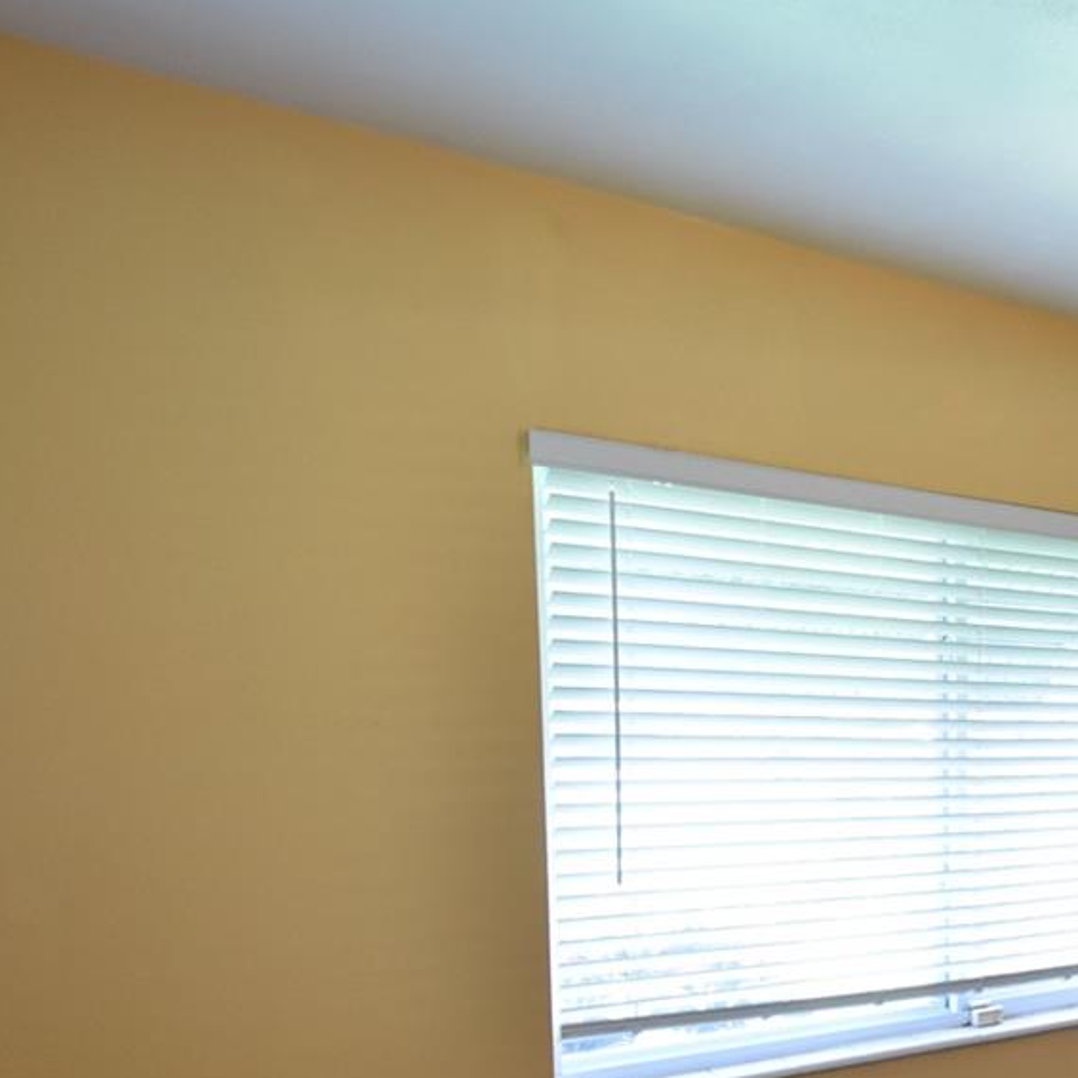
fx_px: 1268
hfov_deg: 35.3
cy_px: 827
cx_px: 1324
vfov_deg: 44.3
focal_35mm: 36
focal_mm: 10
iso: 800
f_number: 3.5
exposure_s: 1/90
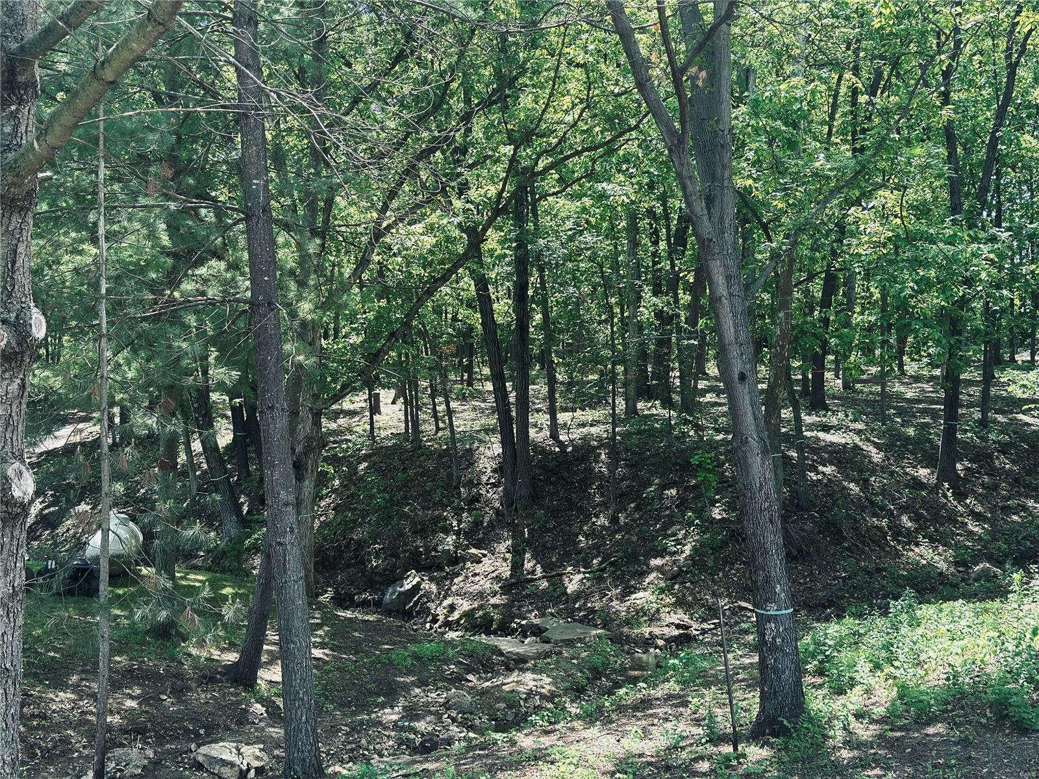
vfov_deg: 30.3
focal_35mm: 48
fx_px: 1441
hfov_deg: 39.7
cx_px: 520
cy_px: 390
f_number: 1.78
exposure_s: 1/604
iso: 80
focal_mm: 6.86
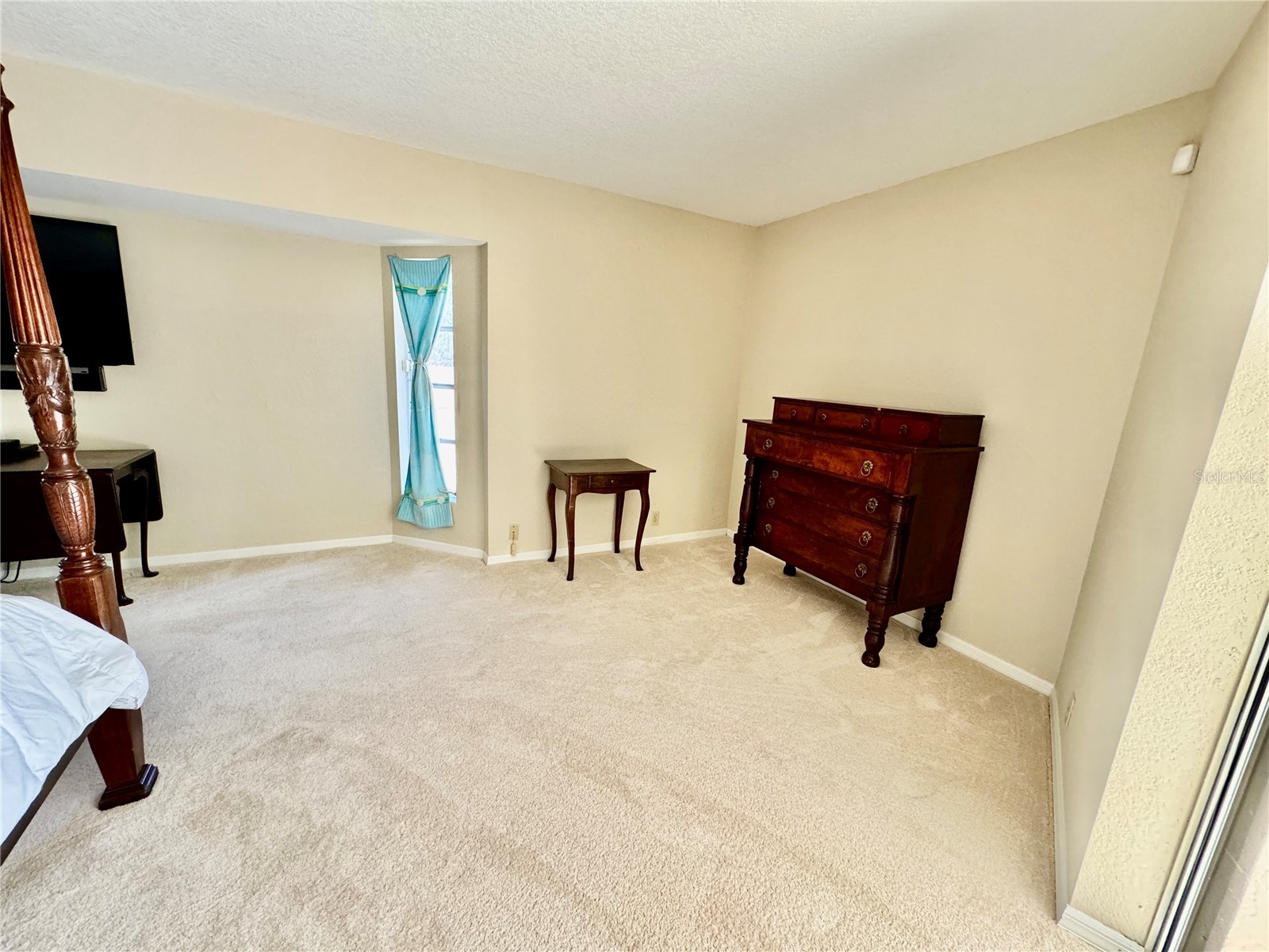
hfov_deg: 102.1
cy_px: 476
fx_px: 513
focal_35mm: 14
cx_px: 634
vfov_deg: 85.7
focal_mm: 2.22
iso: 250
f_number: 2.2
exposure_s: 1/99
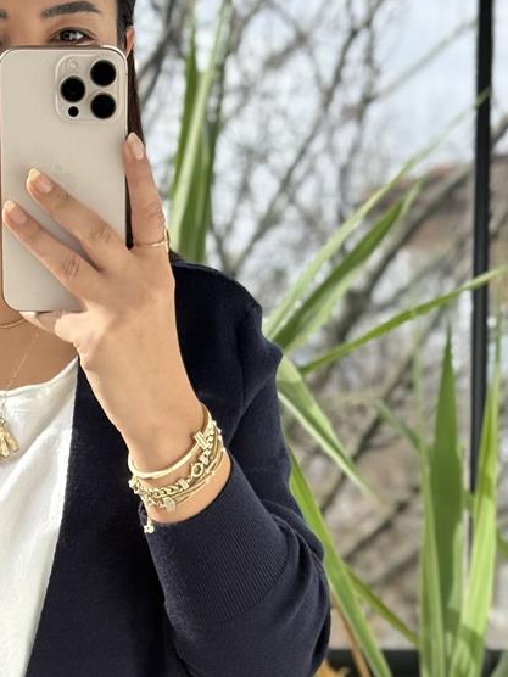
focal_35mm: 115
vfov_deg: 16.9
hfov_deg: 12.8
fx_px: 2250
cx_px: 55
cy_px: 605
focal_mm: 6.76
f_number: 1.78
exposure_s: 1/675
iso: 80
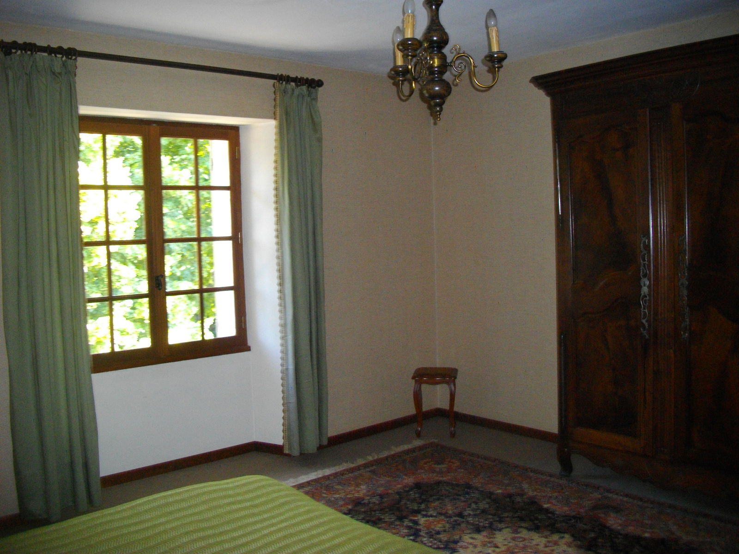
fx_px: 662
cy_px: 277
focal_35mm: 31
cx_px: 370
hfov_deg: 58.4
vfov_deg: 45.4
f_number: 2.9
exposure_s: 1/50
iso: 290
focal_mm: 5.7
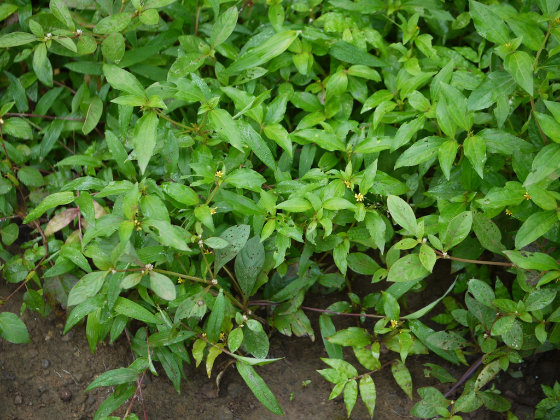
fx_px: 1456
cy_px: 210
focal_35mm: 90
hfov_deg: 21.8
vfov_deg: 16.4
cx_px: 280
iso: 100
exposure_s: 1/125
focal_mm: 45
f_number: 2.8
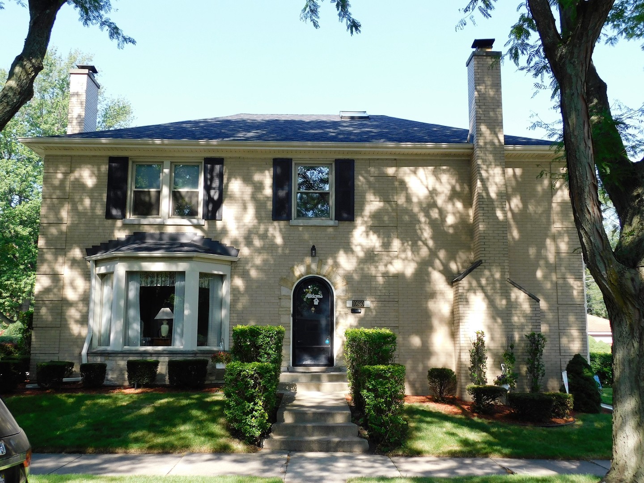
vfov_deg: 39.7
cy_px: 242
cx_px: 322
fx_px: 670
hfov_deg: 51.4
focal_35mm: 36
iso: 125
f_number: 3.5
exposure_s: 1/320
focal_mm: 6.3
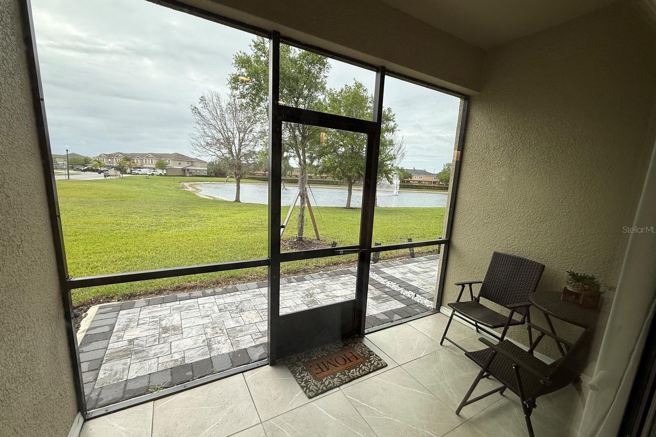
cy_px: 229
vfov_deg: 77.3
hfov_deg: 100.4
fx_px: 273
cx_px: 324
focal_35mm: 15
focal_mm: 2.22
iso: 50
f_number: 2.2
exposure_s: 1/164
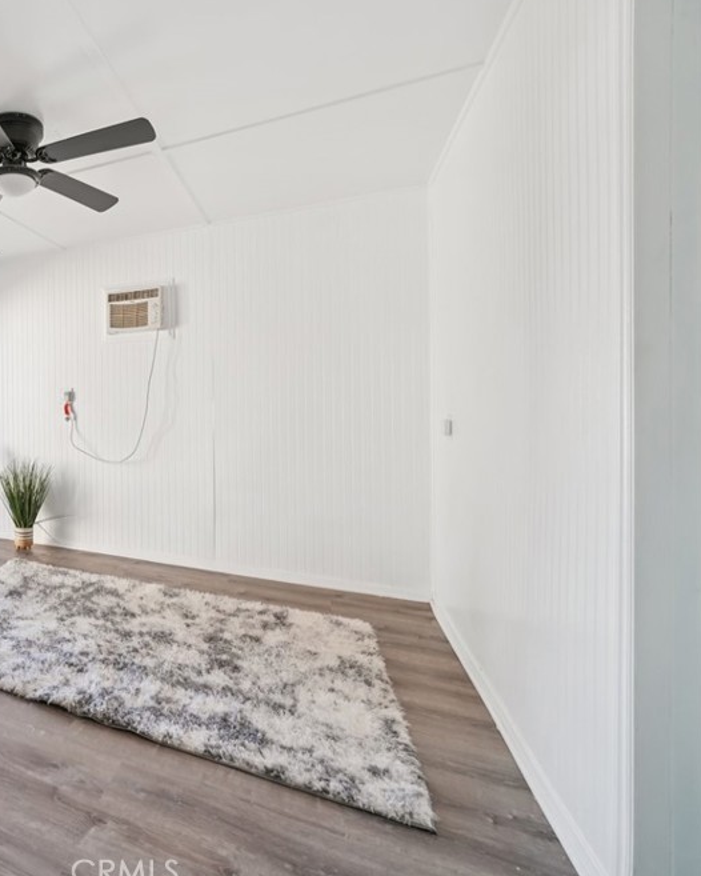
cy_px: 436
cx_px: 24
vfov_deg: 83.3
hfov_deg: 56.8
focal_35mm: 19
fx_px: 493
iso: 320
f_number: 8
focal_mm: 13
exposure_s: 1/30
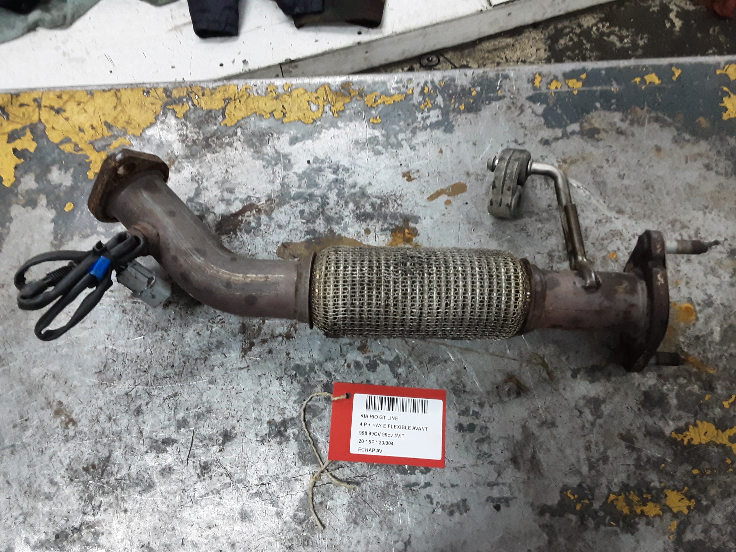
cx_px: 368
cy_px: 276
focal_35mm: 27
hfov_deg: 65.3
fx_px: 574
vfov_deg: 51.4
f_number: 1.9
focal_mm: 2.91
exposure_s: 1/33
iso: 160
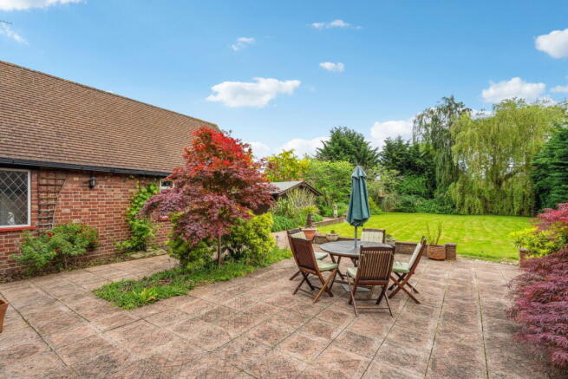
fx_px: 252
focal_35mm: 16
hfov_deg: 96.7
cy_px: 190
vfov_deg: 73.8
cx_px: 284
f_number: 8
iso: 100
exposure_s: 1/125
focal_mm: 16
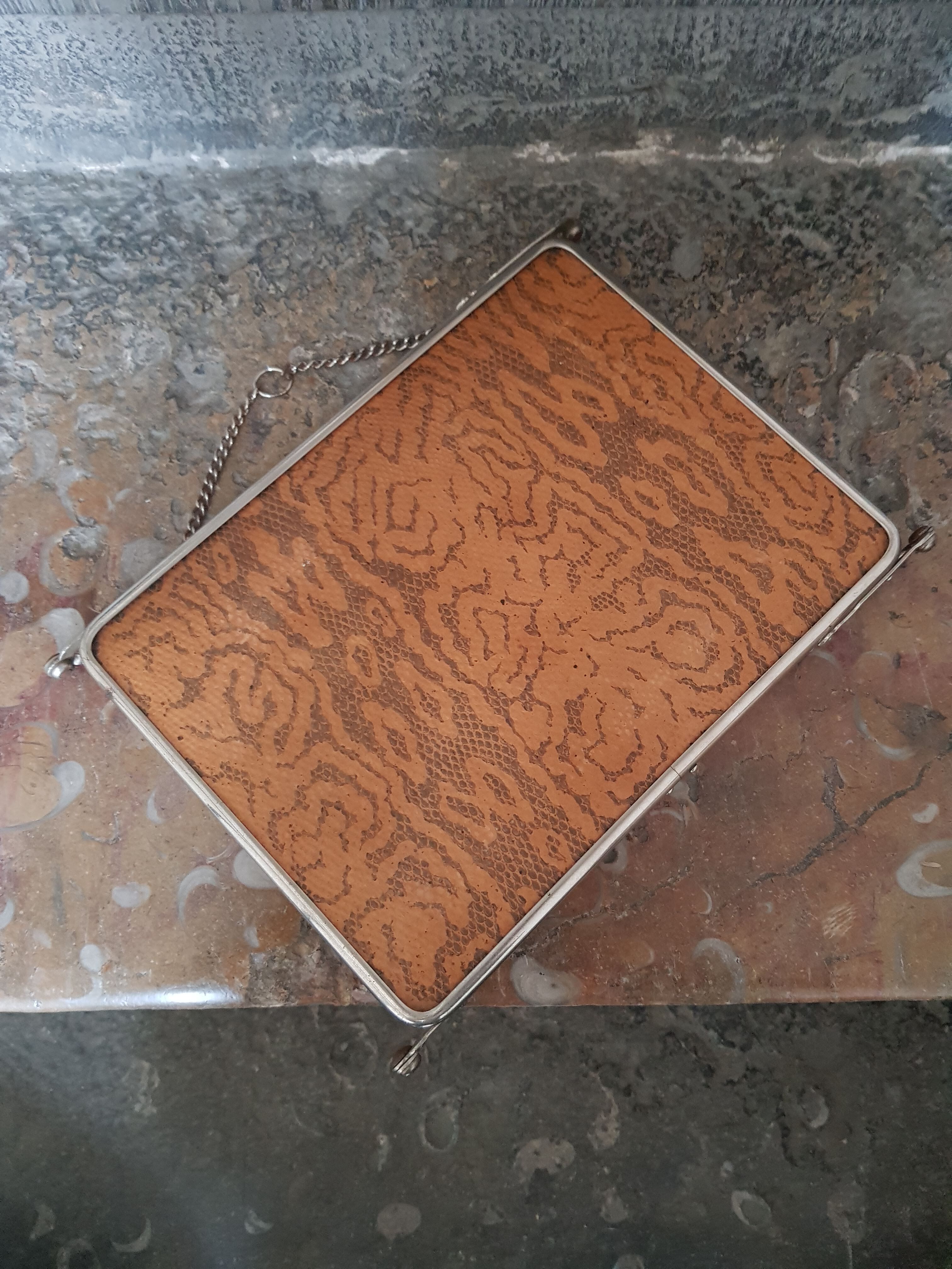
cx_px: 476
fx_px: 953
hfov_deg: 53.1
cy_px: 634
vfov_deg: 67.3
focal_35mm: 26
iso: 320
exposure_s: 1/10
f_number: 1.7
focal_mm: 4.2
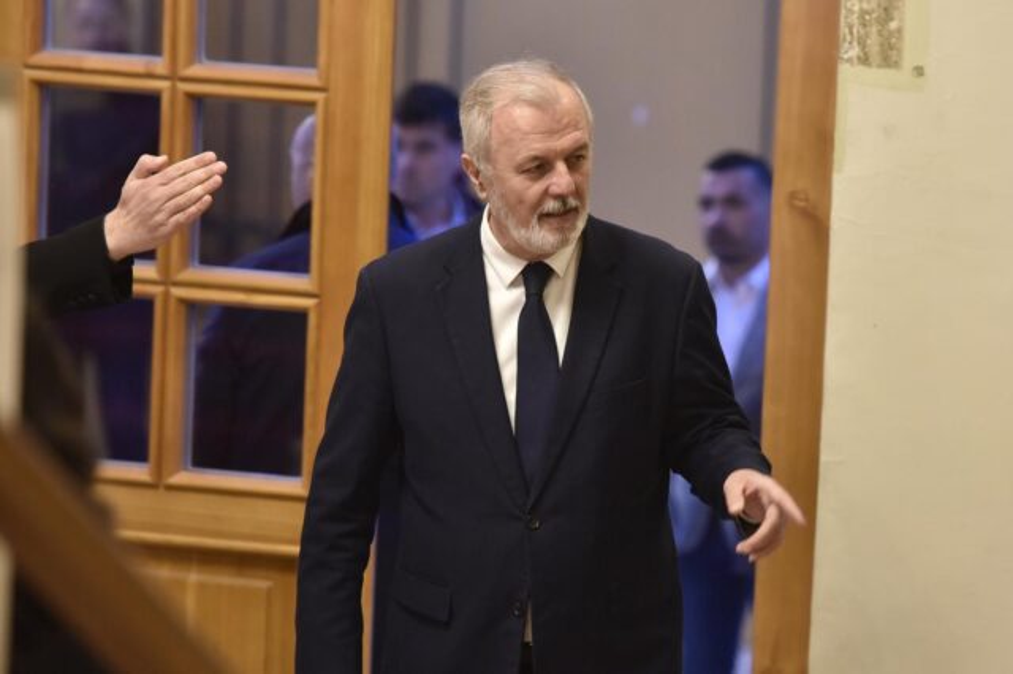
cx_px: 506
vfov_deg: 8.3
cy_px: 337
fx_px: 4640
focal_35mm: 165
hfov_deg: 12.5
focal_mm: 165
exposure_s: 1/100
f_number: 3.5
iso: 2500
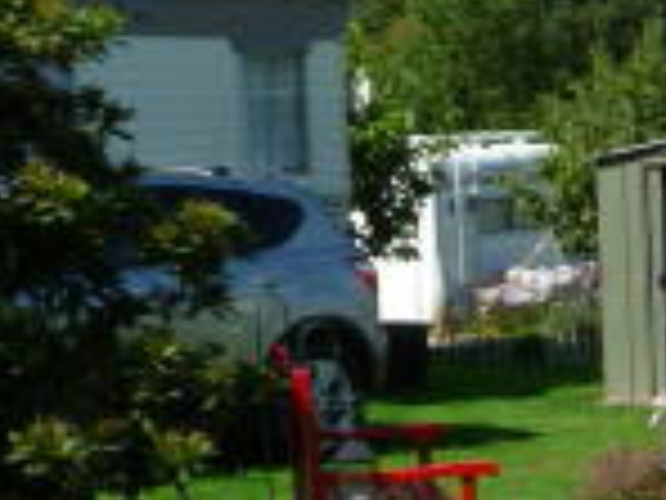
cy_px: 234
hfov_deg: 14.9
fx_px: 2328
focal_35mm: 121
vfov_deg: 12.2
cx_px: 1040
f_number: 3.3
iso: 100
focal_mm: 4.7
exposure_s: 1/800
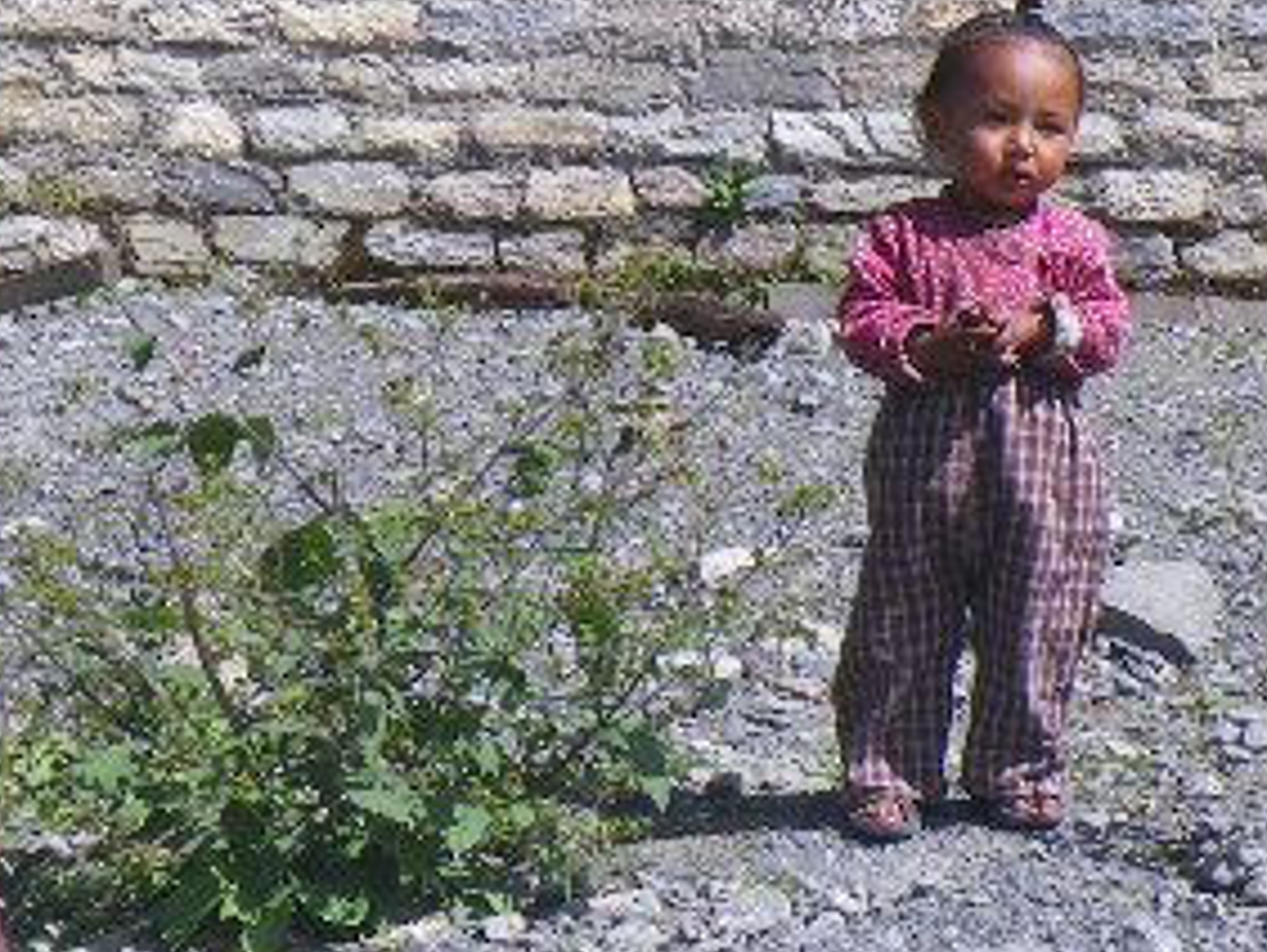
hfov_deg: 16.5
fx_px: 4359
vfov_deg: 12.5
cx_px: 364
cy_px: 611
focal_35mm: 119
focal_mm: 7.5
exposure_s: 1/250
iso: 50
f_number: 5
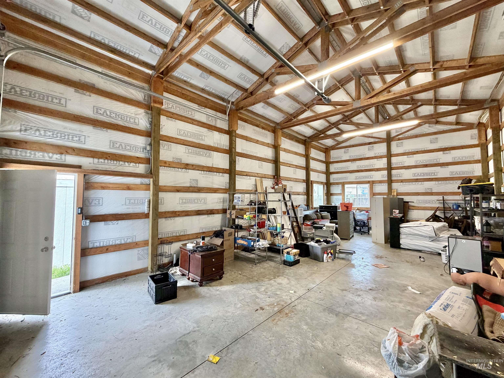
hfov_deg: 102.1
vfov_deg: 85.7
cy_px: 189
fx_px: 204
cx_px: 252
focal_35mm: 14
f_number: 2.2
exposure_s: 1/60
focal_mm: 2.22
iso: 200
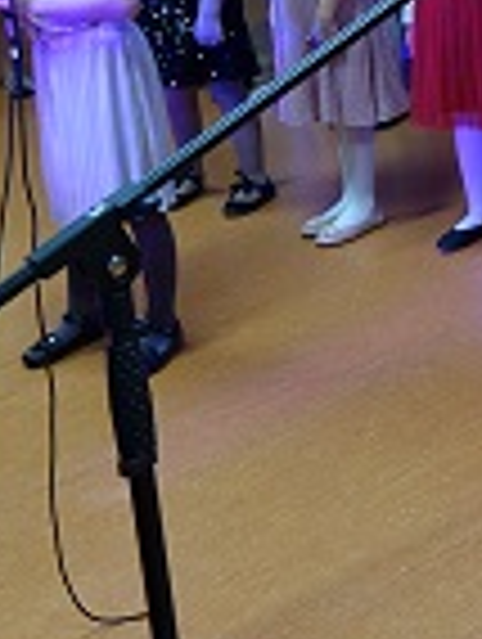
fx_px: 1647
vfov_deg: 21.3
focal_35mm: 89
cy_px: 16
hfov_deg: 14.6
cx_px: 860
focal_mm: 8.8
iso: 400
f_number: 2.8
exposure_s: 1/30
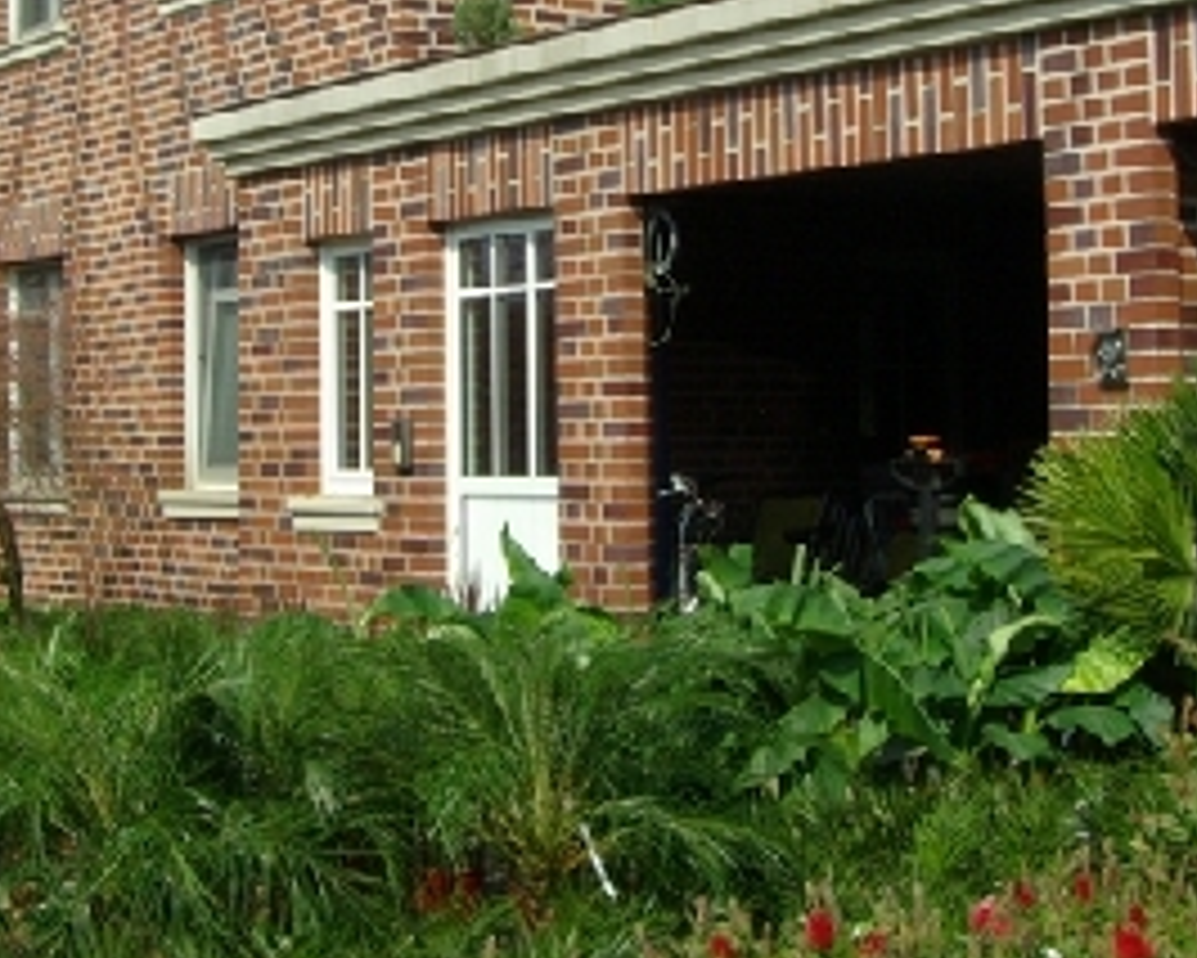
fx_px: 2729
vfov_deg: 19.9
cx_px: 454
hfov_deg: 24.7
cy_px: 315
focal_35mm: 77
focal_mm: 5.8
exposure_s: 1/526
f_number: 4.8
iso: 64
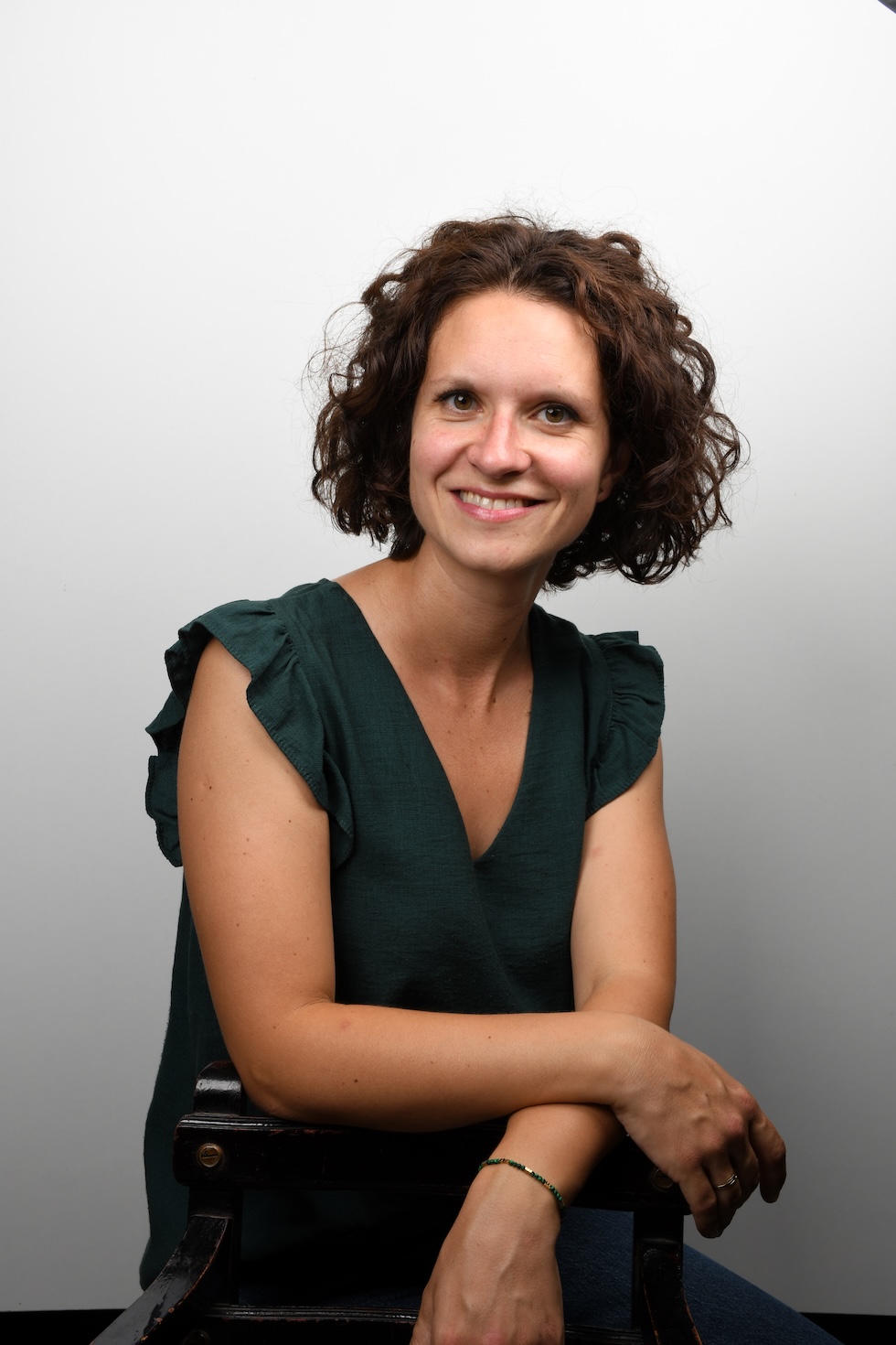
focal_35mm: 51
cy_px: 672
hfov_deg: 26.5
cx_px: 448
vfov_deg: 38.9
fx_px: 1904
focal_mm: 34
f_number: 13
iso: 100
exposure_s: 1/125
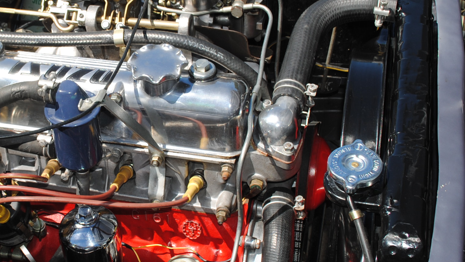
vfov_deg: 16.7
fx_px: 888
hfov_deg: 28.6
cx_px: 80
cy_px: 87
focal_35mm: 72
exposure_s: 1/200
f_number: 7.1
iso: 100
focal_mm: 24
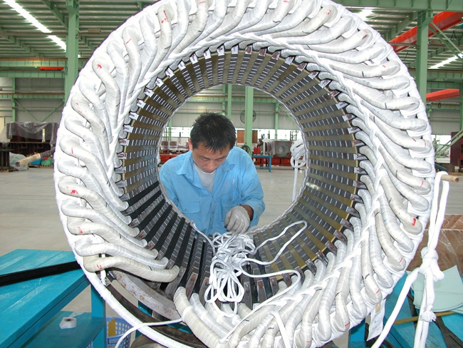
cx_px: 232
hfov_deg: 52.6
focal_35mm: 35
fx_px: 468
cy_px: 174
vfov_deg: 40.7
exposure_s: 1/49.4
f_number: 3.2
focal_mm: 8.9
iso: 200
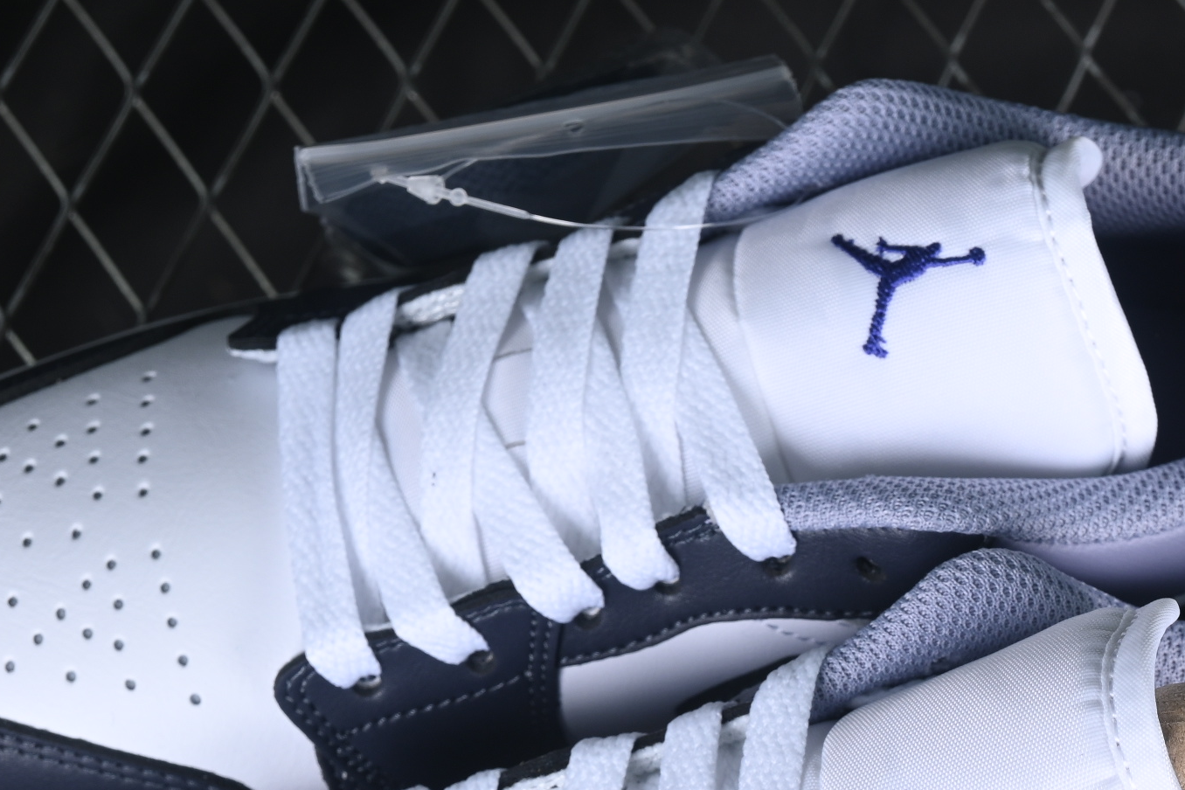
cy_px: 810
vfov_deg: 8.9
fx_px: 5069
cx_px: 690
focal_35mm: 154
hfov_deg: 13.3
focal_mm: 50
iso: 160
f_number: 7.1
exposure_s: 1/60
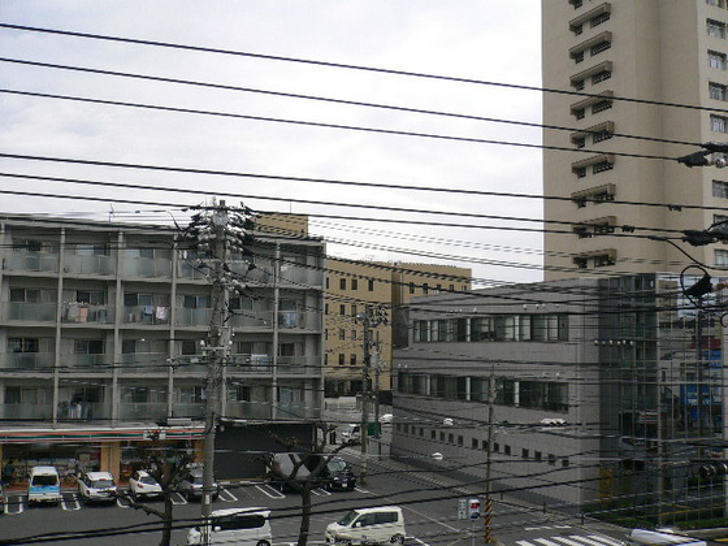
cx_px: 364
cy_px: 273
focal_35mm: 35
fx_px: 736
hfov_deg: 52.6
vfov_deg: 40.7
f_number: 5.6
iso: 80
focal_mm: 5.8
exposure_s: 1/200
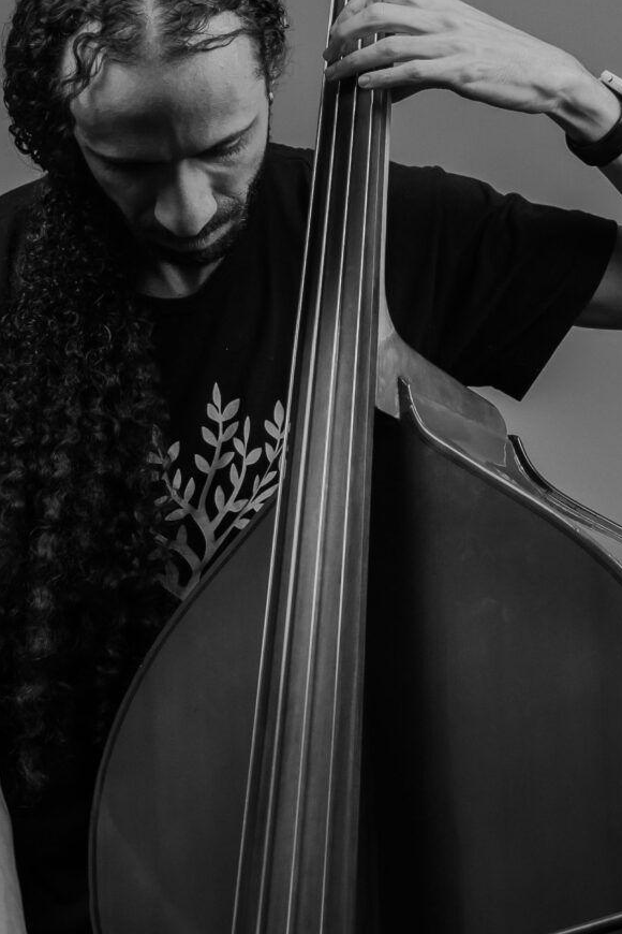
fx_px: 3965
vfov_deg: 13.4
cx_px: 399
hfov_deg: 9.0
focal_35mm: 153
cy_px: 505
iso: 500
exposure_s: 1/125
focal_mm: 35
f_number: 4
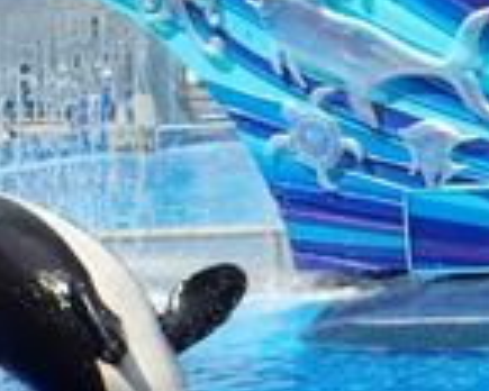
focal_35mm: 303
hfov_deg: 6.4
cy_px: 448
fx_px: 4385
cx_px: 212
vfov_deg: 5.1
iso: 200
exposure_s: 1/500
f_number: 6.3
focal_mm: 18
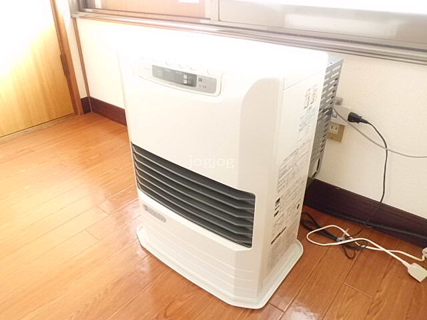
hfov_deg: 67.3
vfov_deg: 53.1
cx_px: 214
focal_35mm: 26
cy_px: 160
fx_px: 321
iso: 400
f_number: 2.8
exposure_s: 1/100
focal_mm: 4.7
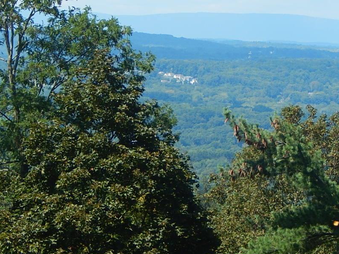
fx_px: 3143
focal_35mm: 321
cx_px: 290
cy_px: 71
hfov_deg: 6.2
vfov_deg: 4.6
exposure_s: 1/400
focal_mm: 28.7
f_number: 5.1
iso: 125
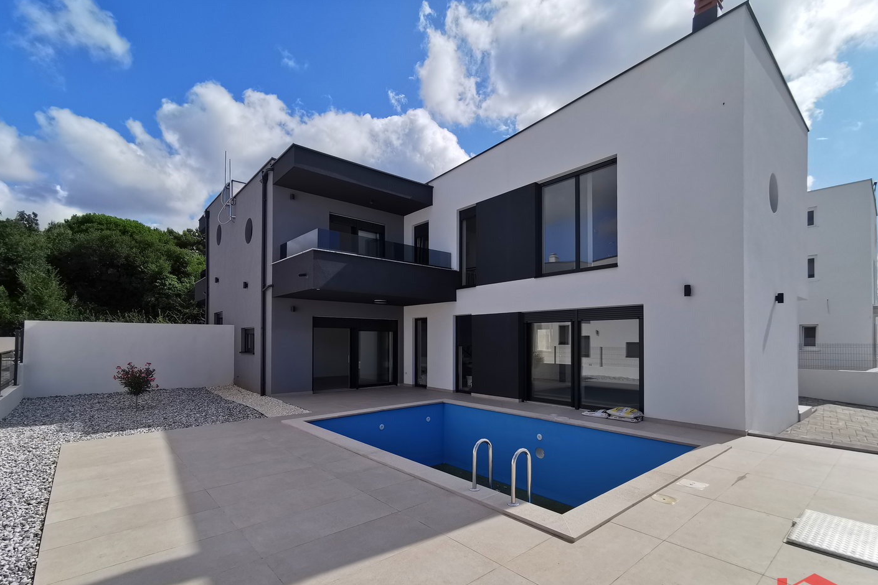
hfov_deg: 93.3
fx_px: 415
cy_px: 334
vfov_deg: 70.1
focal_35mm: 17
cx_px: 441
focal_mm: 2.35
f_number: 2.2
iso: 50
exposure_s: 1/1616
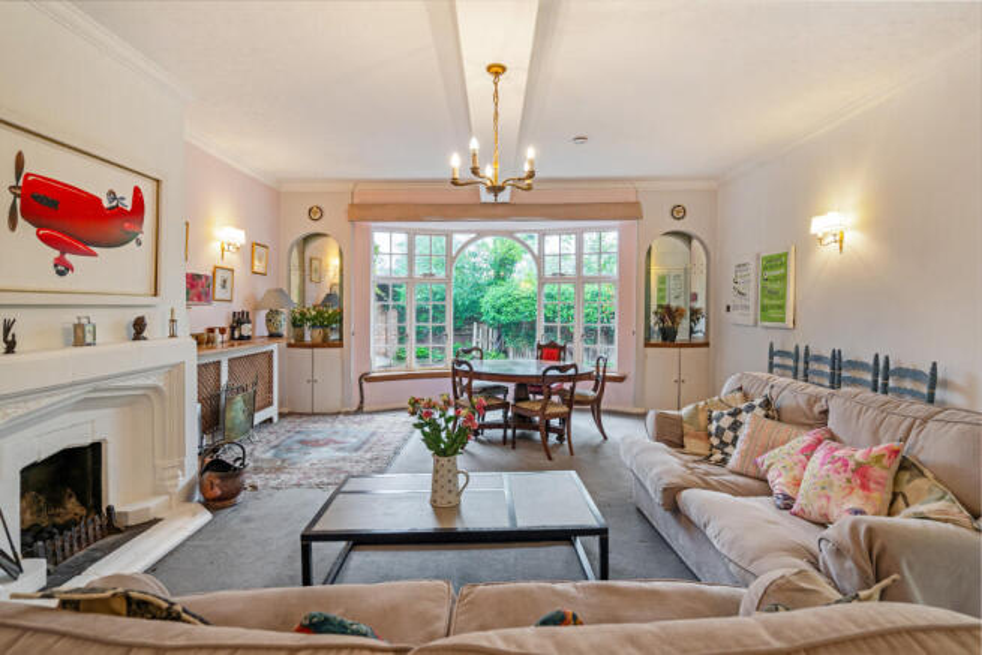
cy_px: 328
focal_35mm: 17
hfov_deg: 93.3
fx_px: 464
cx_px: 491
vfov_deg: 70.5
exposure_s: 1/10
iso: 400
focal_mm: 17
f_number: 5.6
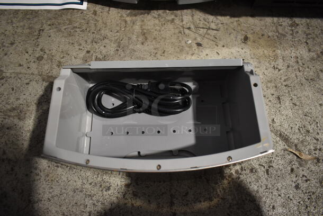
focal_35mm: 27
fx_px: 242
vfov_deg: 48.0
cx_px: 162
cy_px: 108
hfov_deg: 67.3
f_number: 3.5
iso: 800
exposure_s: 1/30
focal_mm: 18
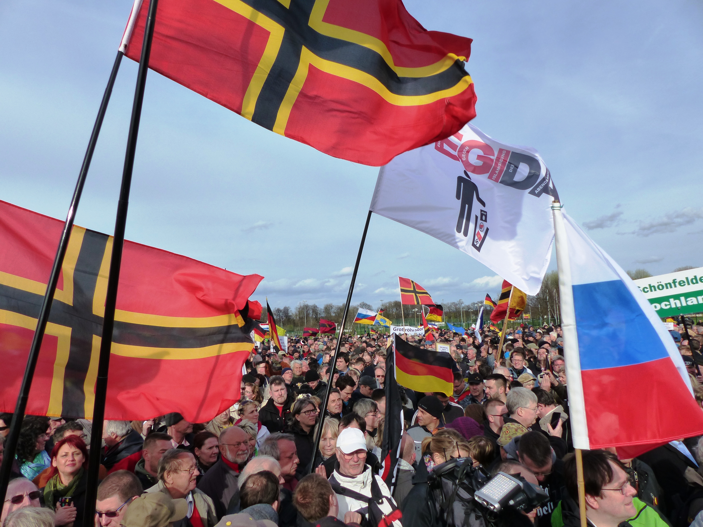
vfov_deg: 54.9
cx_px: 352
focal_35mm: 25
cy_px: 264
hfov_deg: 69.4
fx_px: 508
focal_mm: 4.5
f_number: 4
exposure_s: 1/1000
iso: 160
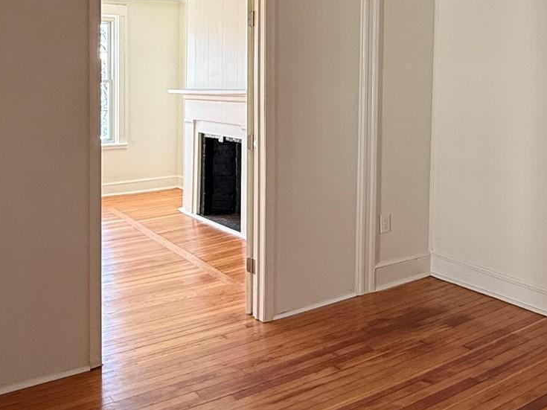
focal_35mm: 39
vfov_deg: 35.8
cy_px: 93
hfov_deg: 47.7
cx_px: 316
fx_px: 616
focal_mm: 2.22
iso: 125
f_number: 2.2
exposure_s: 1/99
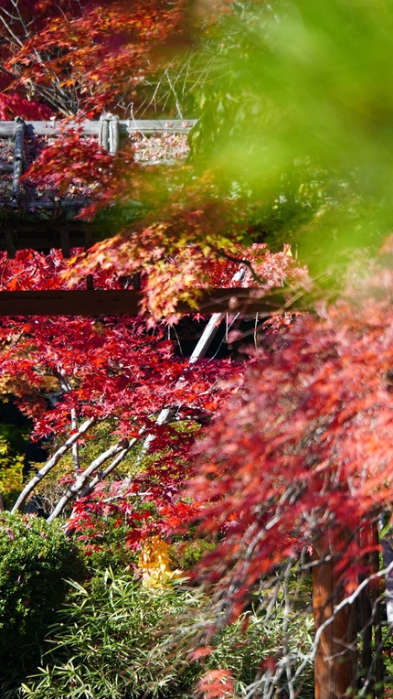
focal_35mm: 329
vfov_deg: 6.6
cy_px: 357
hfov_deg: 3.7
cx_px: 181
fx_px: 6092
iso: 250
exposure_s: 1/320
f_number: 6.3
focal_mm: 200
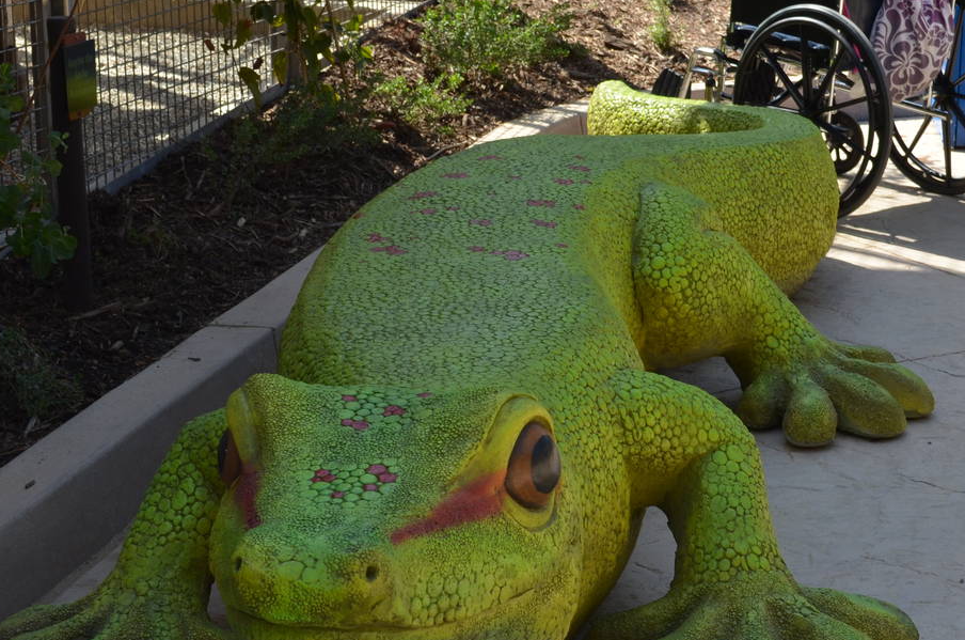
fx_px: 2274
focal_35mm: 85
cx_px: 512
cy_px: 453
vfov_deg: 16.0
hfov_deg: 24.0
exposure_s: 1/200
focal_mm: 32
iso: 200
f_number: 7.1
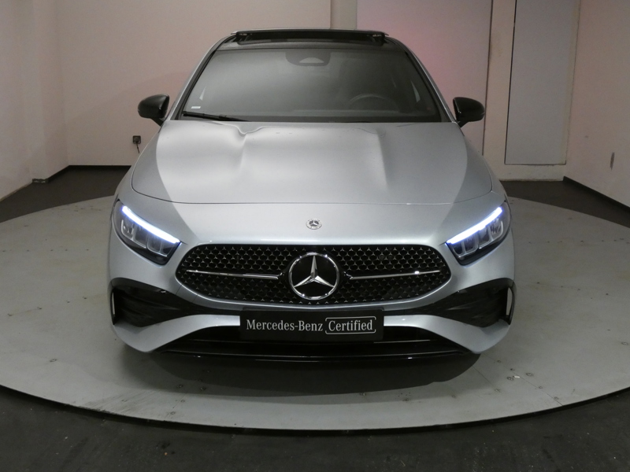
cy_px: 236
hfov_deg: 45.8
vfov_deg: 35.1
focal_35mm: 41
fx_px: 746
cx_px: 315
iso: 800
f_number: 3.6
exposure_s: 1/80
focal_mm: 7.3
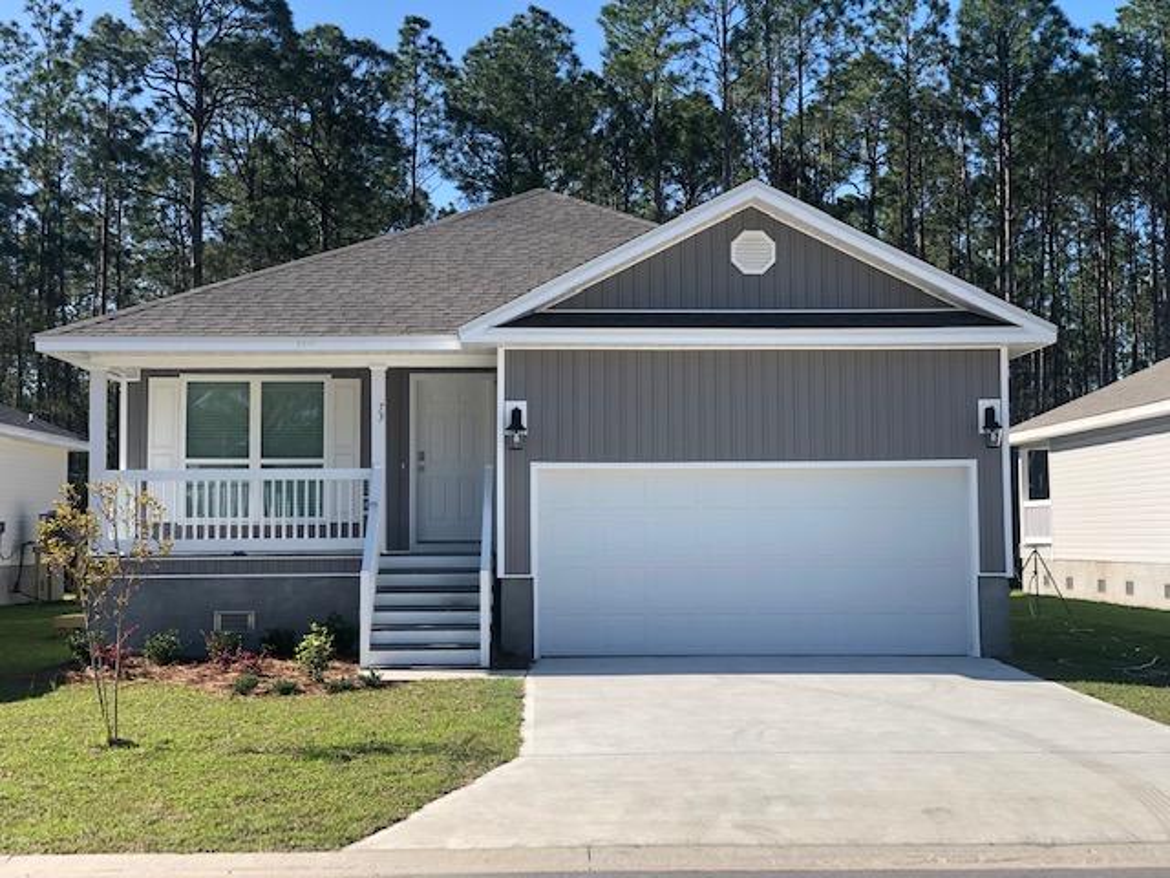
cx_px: 585
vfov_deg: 28.0
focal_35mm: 52
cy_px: 439
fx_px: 1758
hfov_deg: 36.8
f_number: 2.4
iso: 16
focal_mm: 6
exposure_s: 1/585
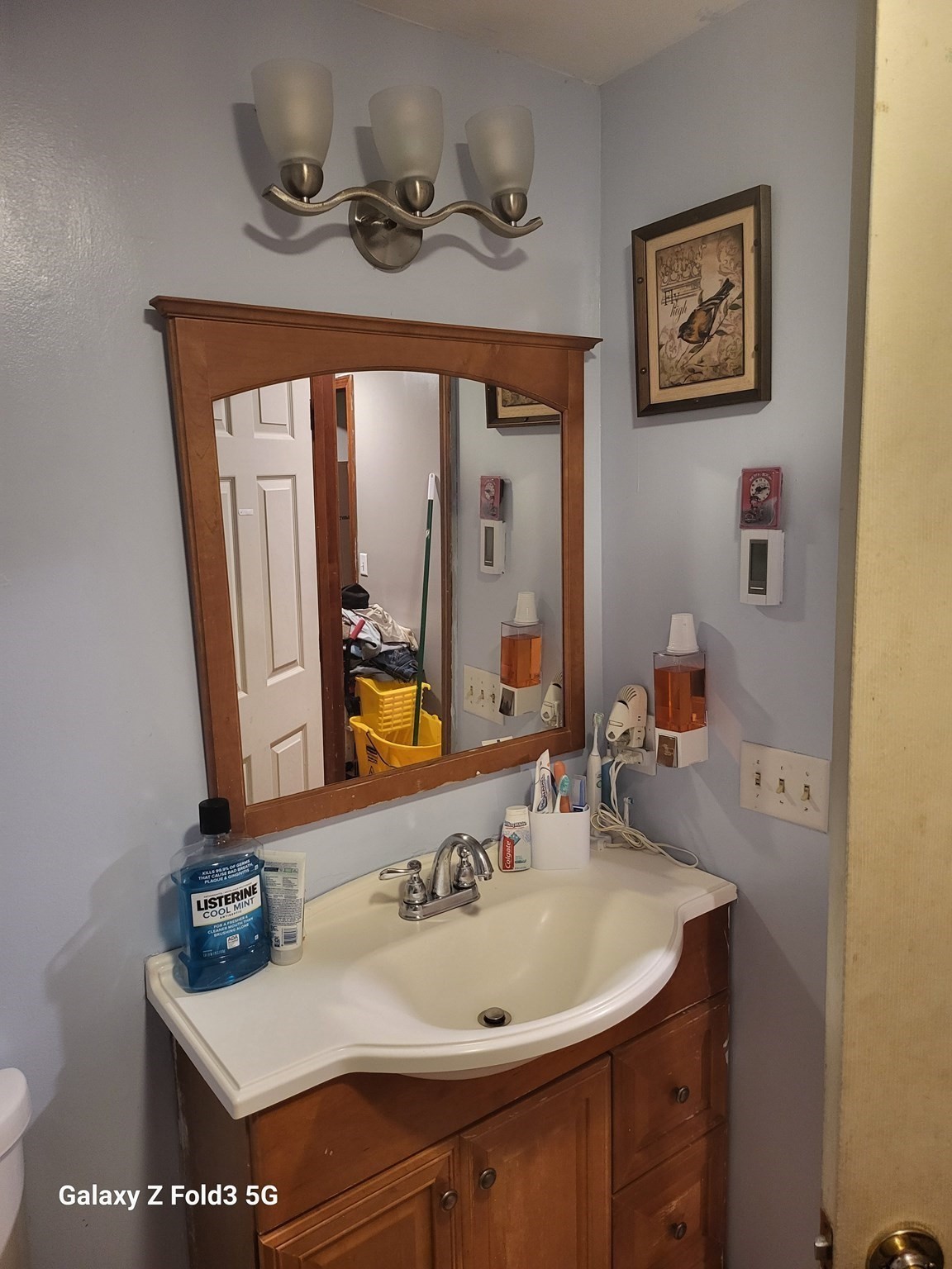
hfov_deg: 56.8
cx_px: 476
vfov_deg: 71.6
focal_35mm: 24
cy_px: 634
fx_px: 880
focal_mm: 5
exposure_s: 1/40
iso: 400
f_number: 1.8
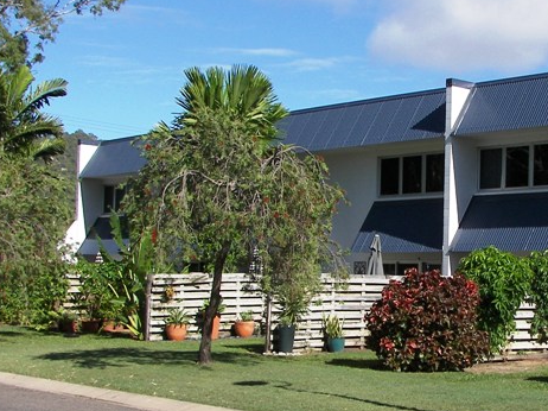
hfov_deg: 27.0
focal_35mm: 71
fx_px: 1123
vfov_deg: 20.7
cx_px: 423
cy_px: 213
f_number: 4
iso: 50
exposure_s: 1/640
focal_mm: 6.8
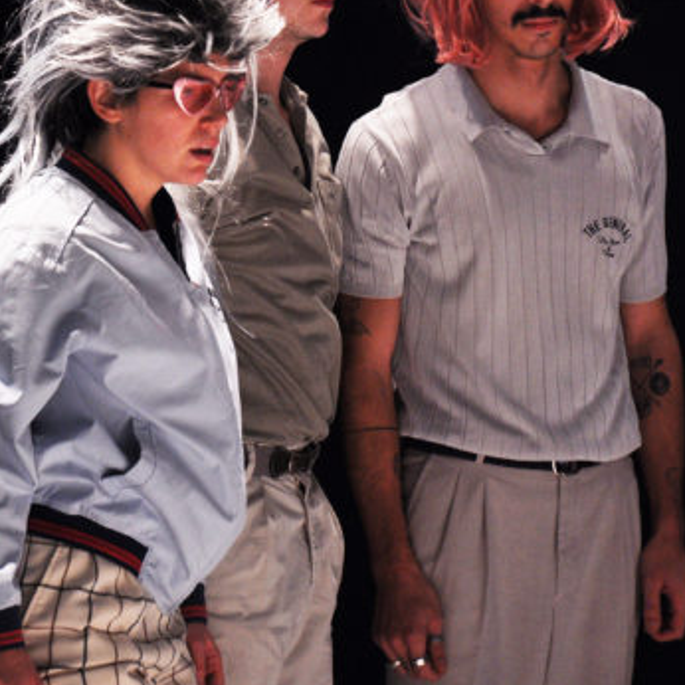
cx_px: 283
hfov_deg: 4.4
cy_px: 259
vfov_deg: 4.4
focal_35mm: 396
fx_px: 8866
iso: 500
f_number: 5.6
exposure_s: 1/50
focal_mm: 140
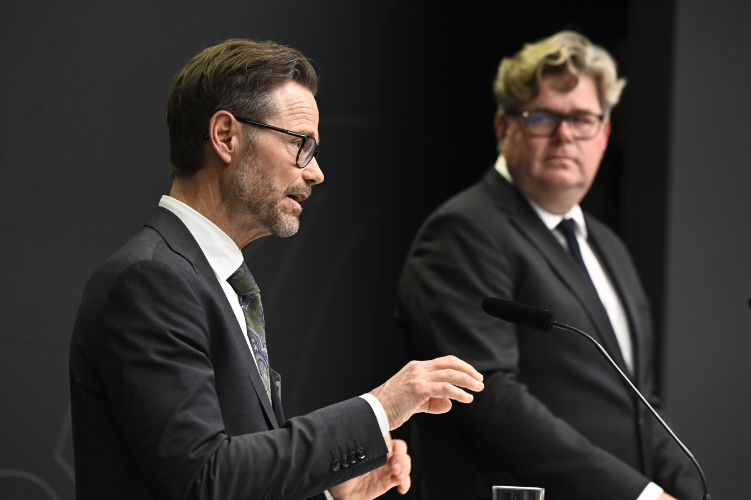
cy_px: 250
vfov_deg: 10.2
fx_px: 2815
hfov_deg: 15.2
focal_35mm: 135
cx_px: 376
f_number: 4
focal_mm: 135
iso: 1000
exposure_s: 1/200
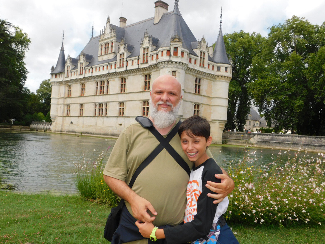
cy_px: 122
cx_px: 164
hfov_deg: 58.3
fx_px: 291
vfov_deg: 45.4
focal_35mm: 31
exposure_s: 1/1000
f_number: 3.2
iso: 125
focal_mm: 5.3
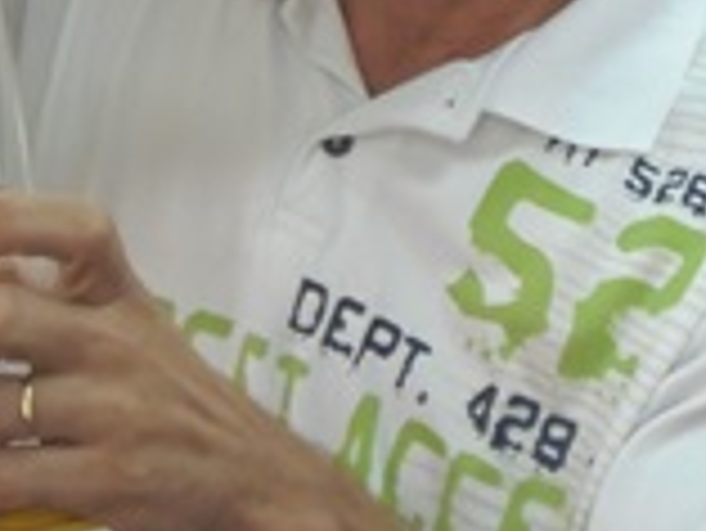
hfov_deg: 14.1
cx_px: 252
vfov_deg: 10.5
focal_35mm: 140
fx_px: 2858
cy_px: -36
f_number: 3.8
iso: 250
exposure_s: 1/30
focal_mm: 9.1
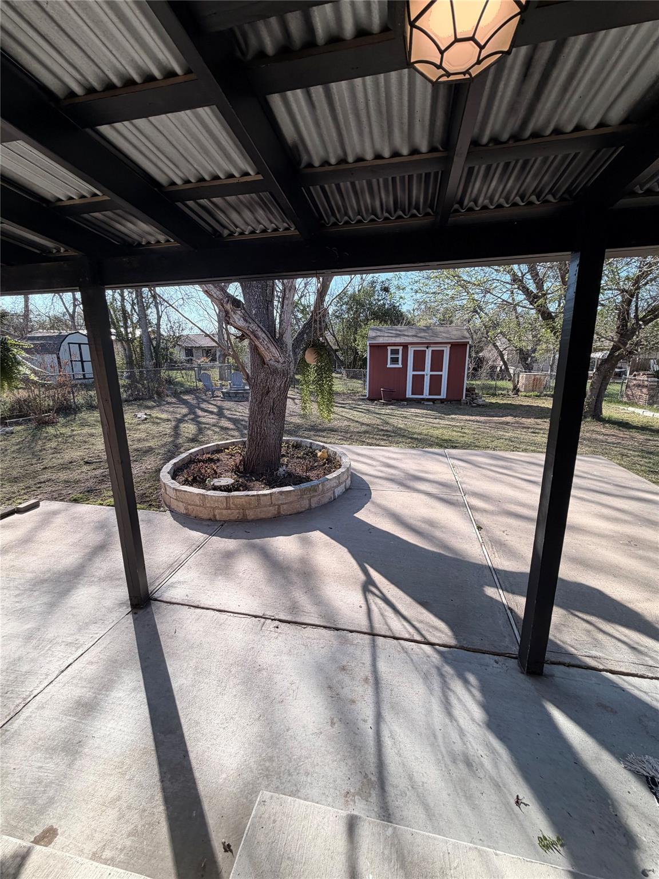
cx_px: 330
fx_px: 355
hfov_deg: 85.7
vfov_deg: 102.1
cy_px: 440
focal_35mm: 14
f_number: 2.2
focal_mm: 2.22
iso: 40
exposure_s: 1/527
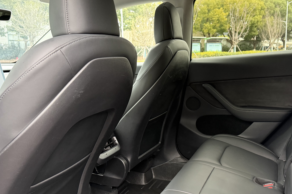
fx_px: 284
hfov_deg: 54.0
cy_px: 97
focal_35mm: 35
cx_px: 178
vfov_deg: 37.9
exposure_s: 1/60
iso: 400
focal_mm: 6.76
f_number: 1.78
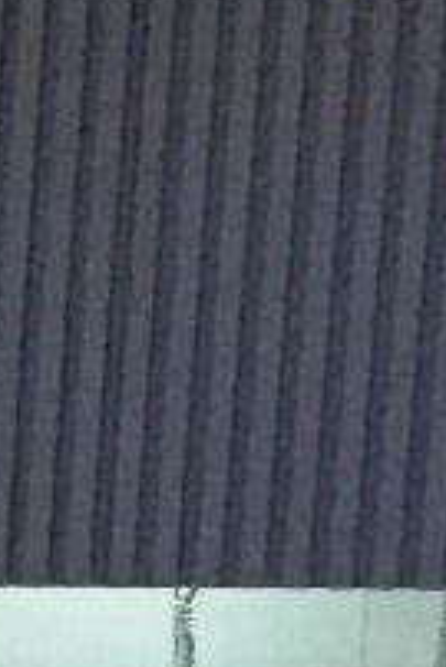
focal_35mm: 239
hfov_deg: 4.7
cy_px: 1271
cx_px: -1847
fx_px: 4433
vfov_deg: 8.2
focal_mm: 4.15
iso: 250
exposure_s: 1/25
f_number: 2.2
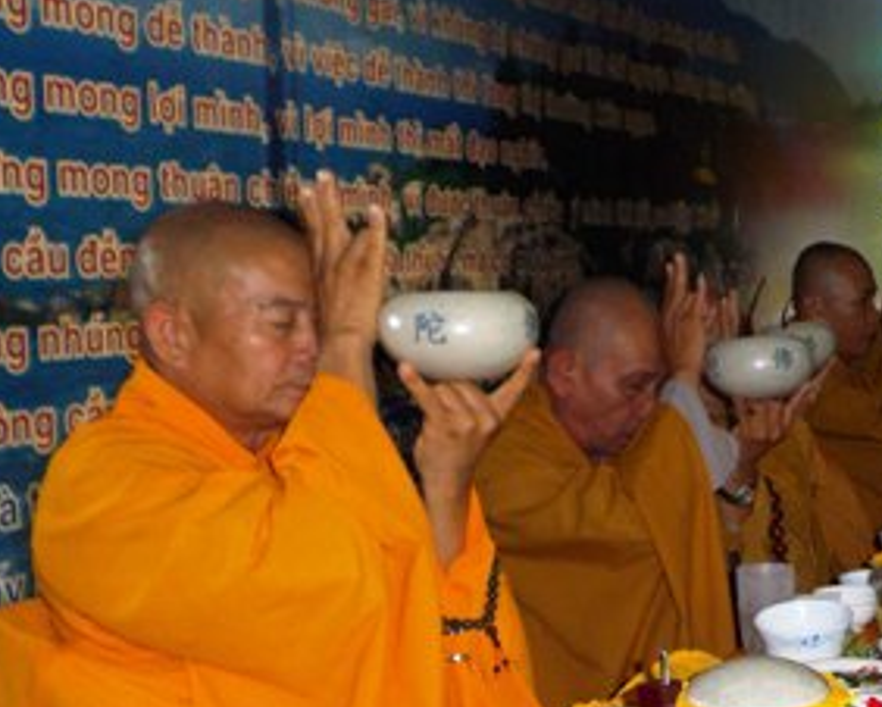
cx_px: 976
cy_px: 572
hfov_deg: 27.8
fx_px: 1620
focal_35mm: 62
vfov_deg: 24.2
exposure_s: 1/50
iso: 148
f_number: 3.1
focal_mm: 5
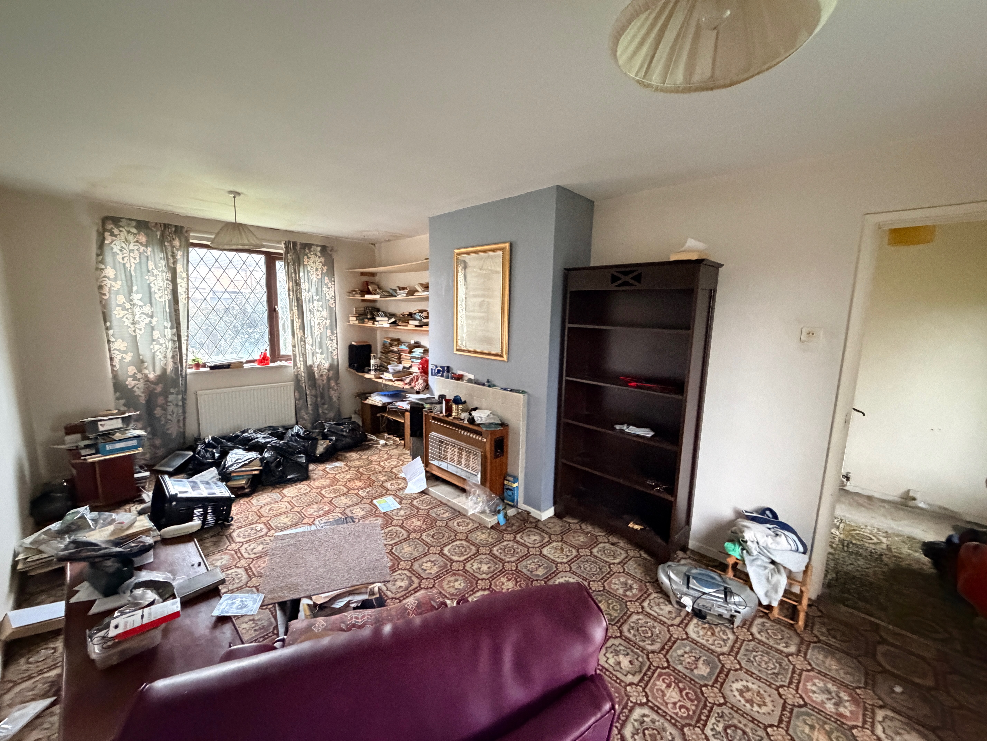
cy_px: 370
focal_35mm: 14
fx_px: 399
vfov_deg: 85.7
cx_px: 494
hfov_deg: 102.1
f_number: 2.2
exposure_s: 1/60
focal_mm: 2.22
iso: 1000
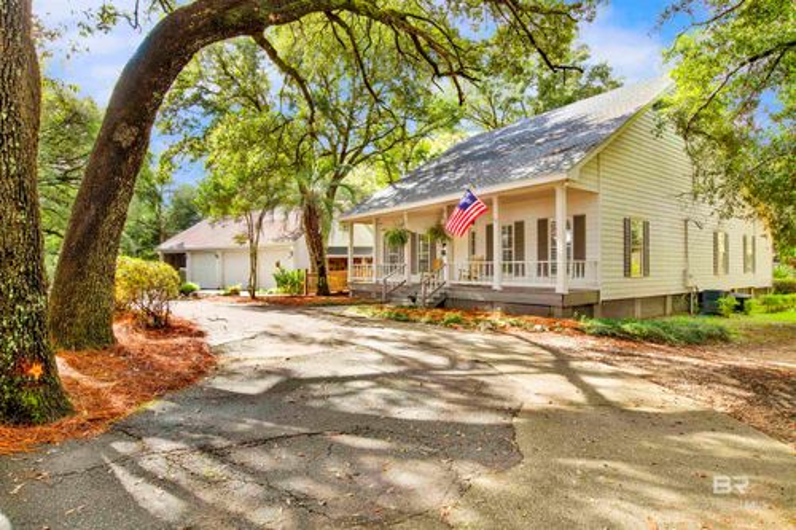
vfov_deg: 64.5
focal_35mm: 19
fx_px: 420
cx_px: 398
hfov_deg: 86.9
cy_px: 265
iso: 200
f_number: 11
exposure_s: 1/50
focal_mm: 19
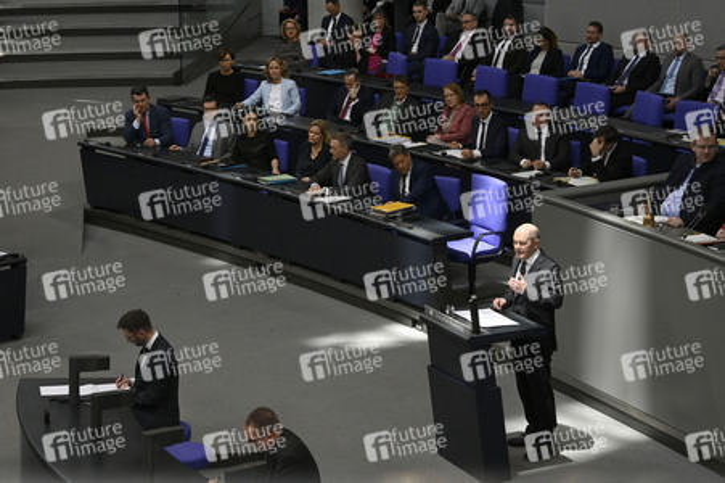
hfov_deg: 20.8
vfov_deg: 13.9
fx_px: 1972
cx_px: 362
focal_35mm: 98
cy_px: 242
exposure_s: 1/320
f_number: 13
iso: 5000
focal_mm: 98
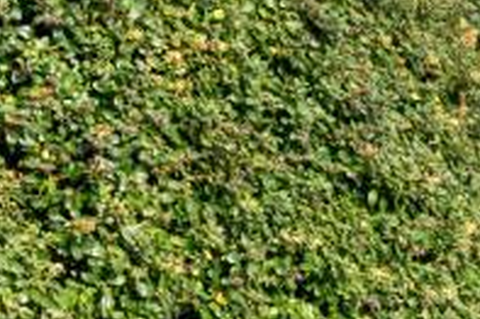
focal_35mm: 198
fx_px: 2638
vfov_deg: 6.8
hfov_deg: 8.3
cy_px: 494
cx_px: 1591
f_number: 10
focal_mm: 26
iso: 400
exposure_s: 1/50
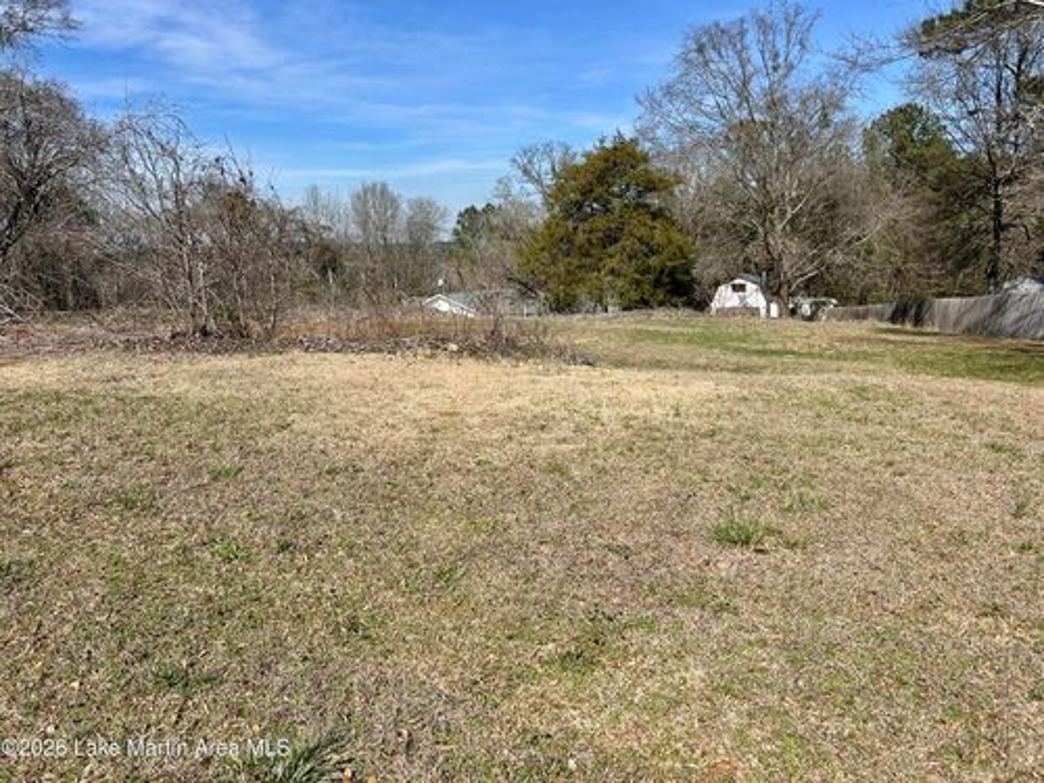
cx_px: 522
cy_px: 392
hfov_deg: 67.3
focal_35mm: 26
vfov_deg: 53.1
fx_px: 784
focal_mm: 5.7
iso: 50
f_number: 1.5
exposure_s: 1/4630
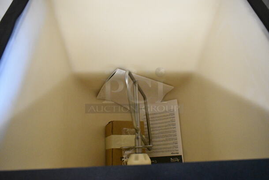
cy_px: 90
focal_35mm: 30
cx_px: 134
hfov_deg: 61.9
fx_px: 224
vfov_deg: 43.7
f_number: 5.6
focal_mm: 20
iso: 6400
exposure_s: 1/125
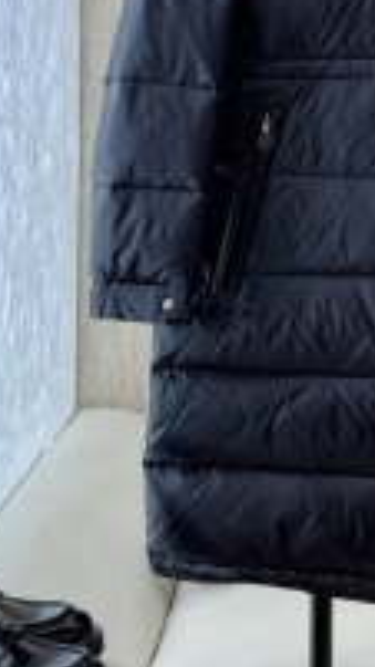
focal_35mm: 65
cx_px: 413
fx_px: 1150
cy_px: 173
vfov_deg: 31.8
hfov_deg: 17.9
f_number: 1.78
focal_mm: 6.76
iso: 80
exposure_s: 1/168
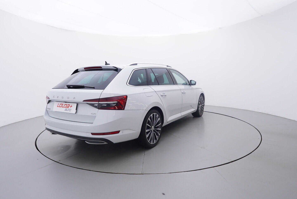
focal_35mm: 22
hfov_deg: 77.3
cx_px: 148
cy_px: 100
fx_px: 186
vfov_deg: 56.2
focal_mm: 15
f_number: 5
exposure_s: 1/80
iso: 200
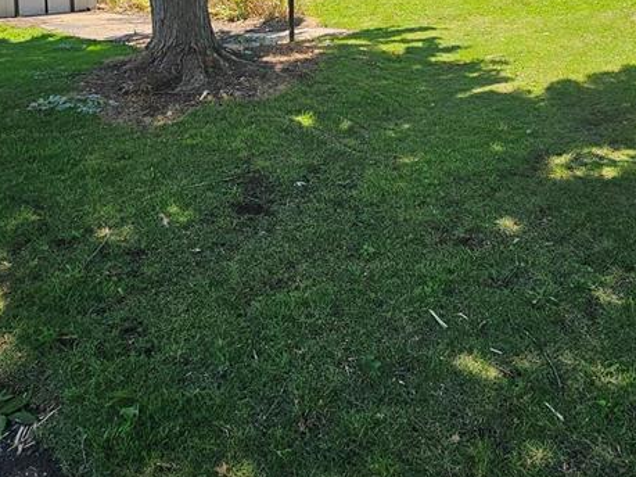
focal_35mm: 29
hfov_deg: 61.6
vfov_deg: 41.0
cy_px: -17
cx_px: 348
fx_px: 533
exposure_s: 1/1139
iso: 50
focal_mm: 2.2
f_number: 2.2
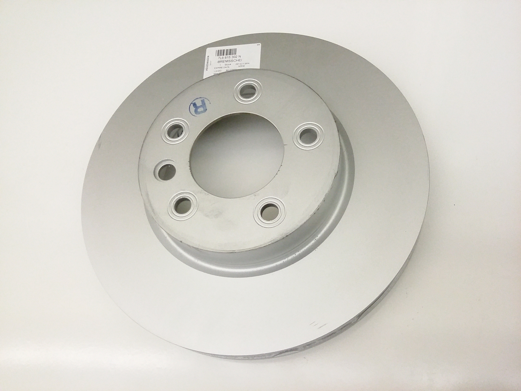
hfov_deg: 56.8
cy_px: 196
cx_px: 260
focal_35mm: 32
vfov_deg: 44.2
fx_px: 482
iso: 400
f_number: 2.4
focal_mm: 3.4
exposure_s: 1/15
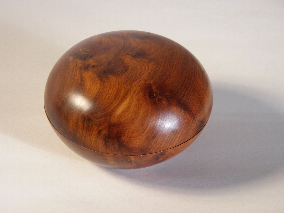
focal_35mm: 106
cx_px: 142
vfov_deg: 14.0
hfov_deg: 18.5
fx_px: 870
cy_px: 106
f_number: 4.7
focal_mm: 19
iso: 200
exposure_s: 1/60
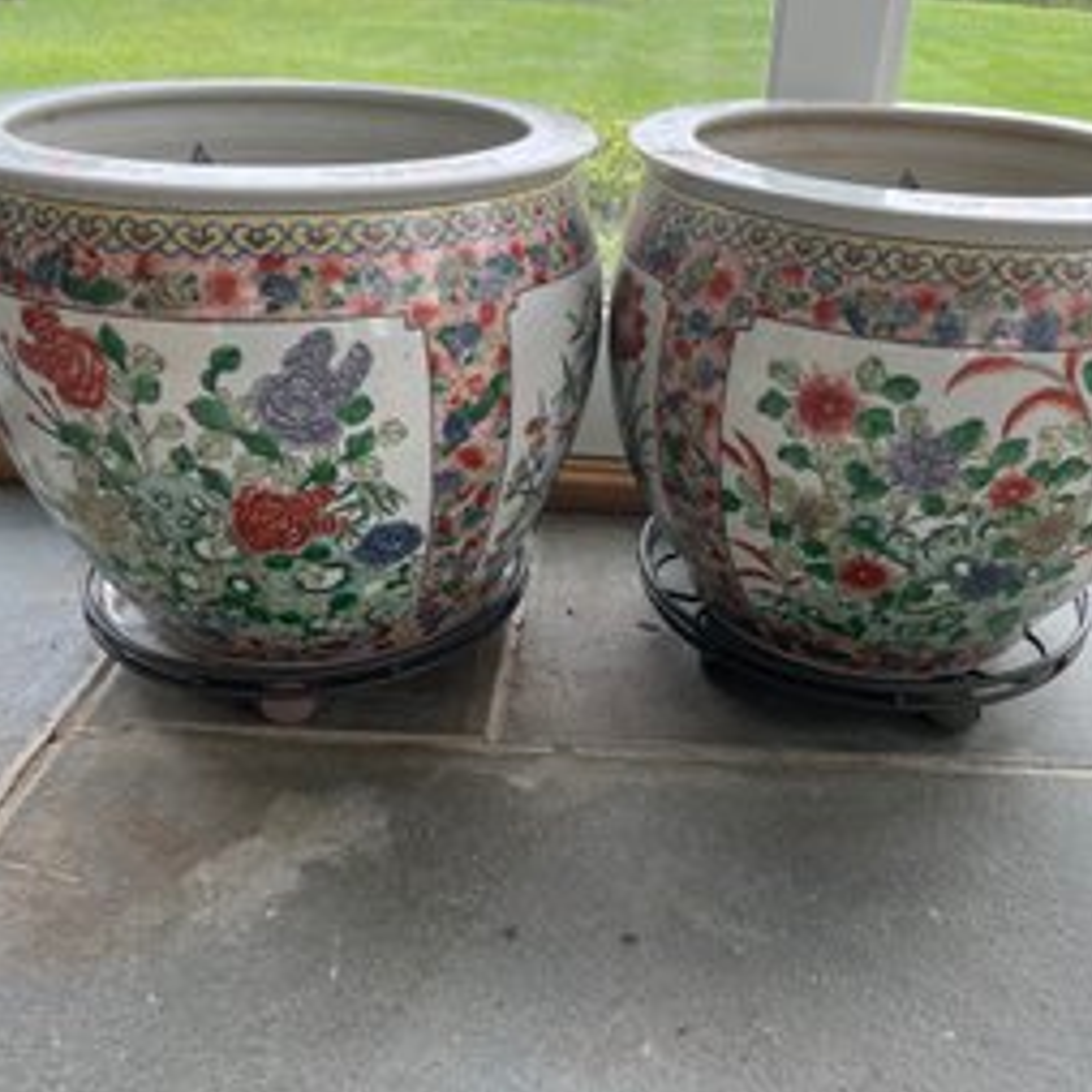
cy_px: 548
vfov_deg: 52.5
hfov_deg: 52.3
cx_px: 626
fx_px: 1106
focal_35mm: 31
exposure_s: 1/310
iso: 50
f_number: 1.5
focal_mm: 5.7
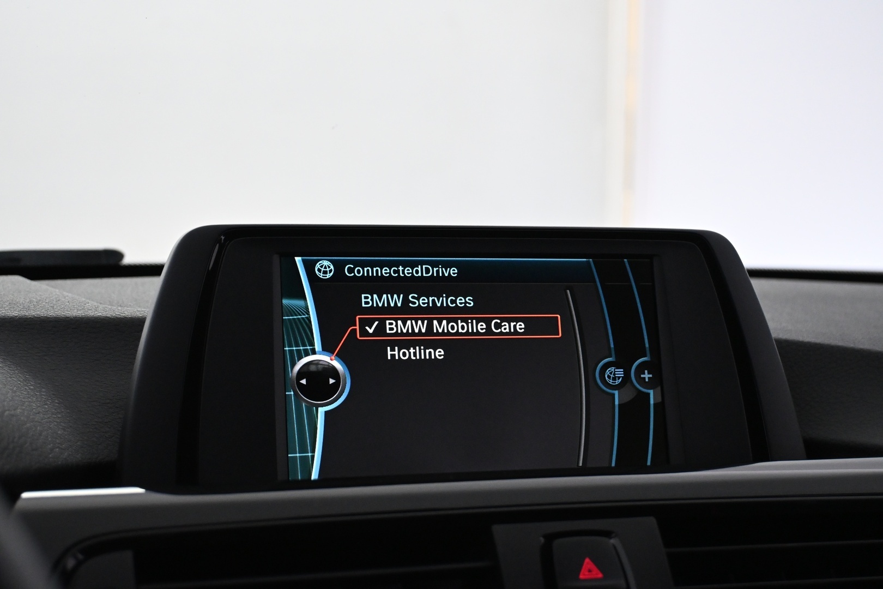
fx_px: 1472
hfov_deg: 33.4
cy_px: 294
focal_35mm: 60
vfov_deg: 22.6
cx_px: 442
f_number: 5.6
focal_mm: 40
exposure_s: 1/100
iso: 3200
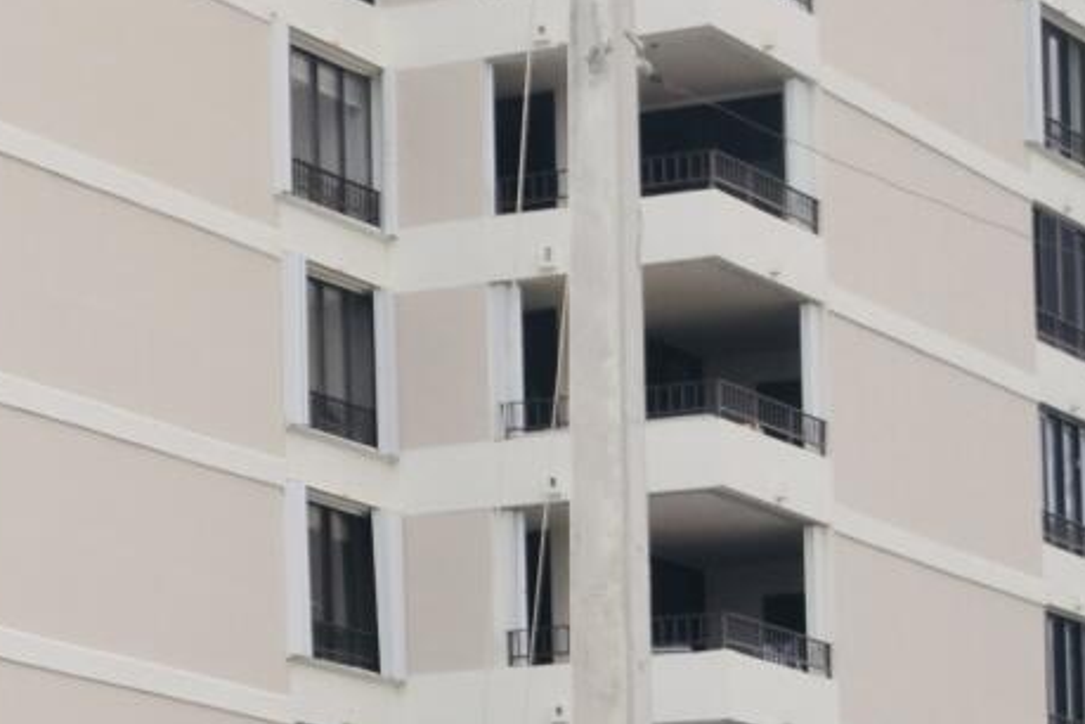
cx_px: -953
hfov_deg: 9.9
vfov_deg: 6.9
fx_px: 5907
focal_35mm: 196
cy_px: 991
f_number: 9
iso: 100
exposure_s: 1/200
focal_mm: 20
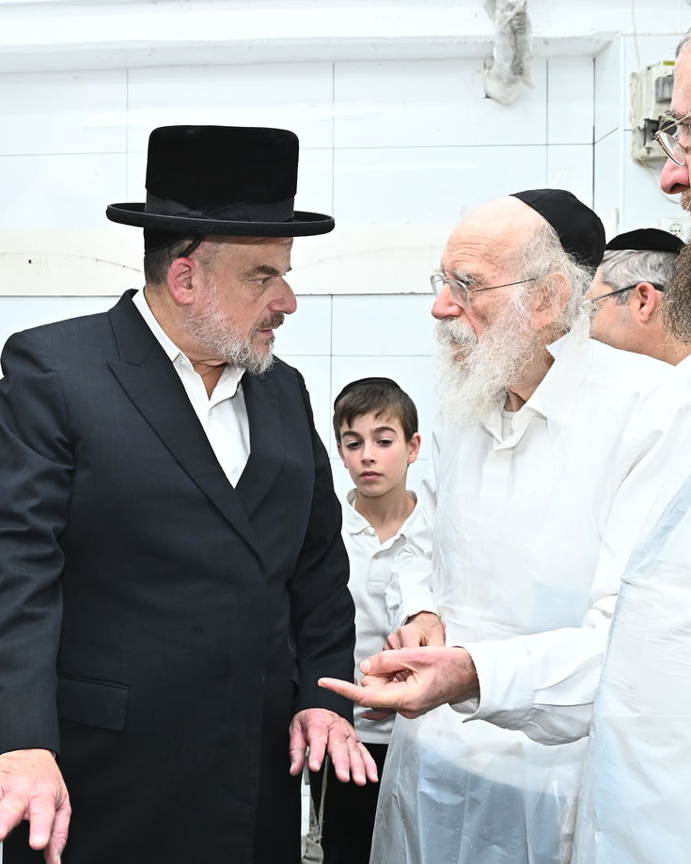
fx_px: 1023
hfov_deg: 35.3
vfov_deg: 45.8
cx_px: 75
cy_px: 431
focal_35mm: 40
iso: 2500
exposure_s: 1/200
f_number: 8
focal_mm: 28
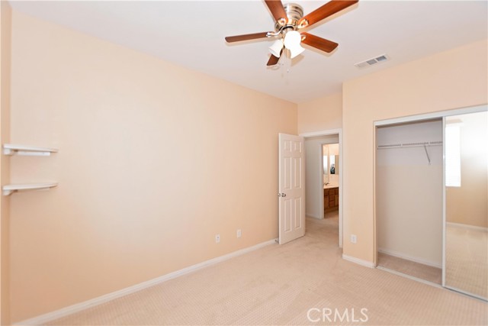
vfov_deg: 77.4
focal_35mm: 15
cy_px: 163
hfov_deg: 100.4
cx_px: 244
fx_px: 203
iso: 200
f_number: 3.5
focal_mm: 10
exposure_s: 1/100
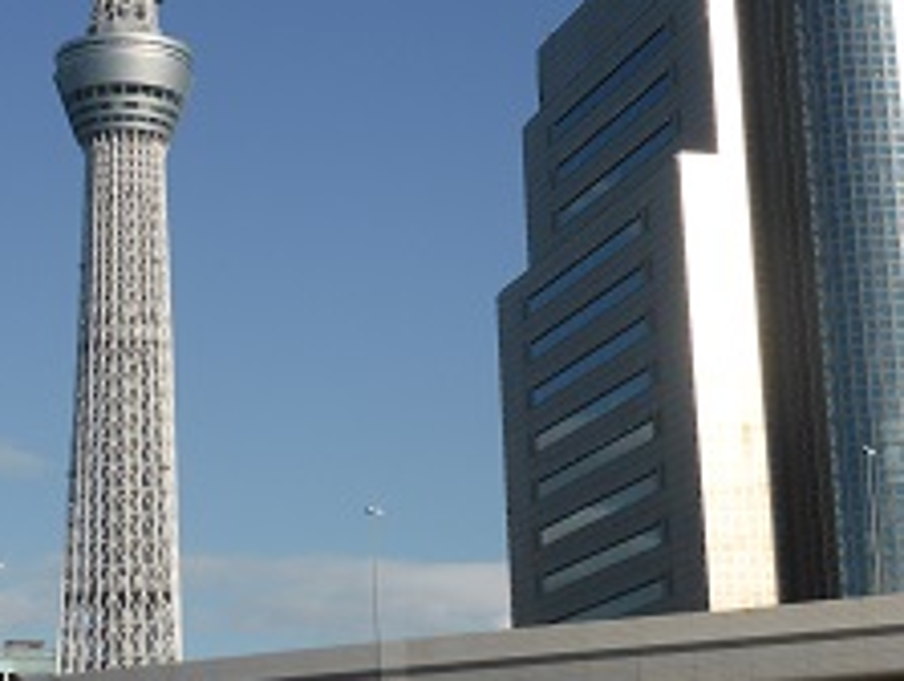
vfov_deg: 14.8
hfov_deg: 19.6
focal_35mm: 100
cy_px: 231
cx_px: 416
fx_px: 2616
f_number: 4.8
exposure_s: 1/800
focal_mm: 11
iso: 100
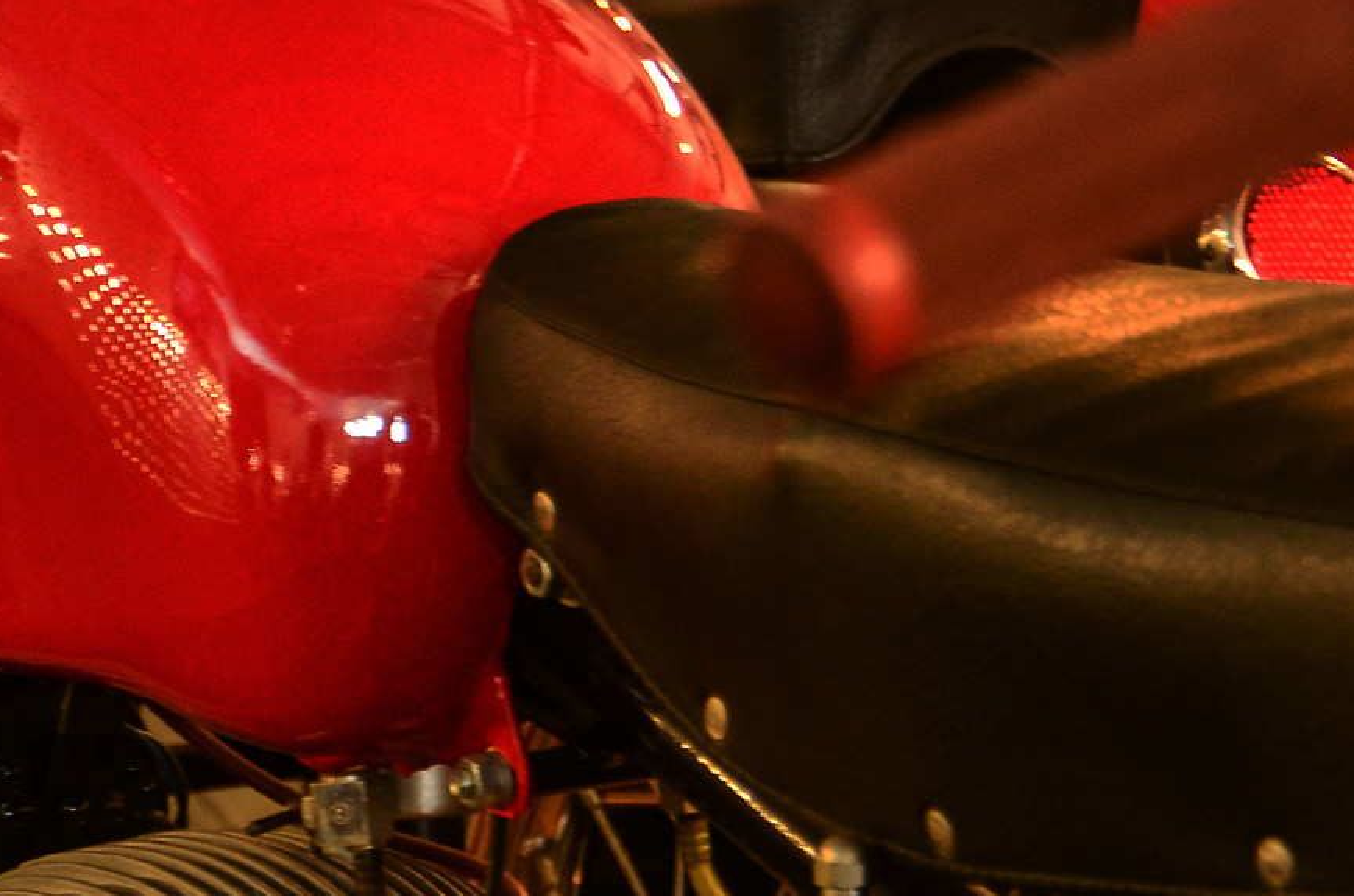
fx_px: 9646
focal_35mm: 257
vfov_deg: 5.3
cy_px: 15
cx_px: 338
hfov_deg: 8.0
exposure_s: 1/8
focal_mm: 62
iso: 500
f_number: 5.3
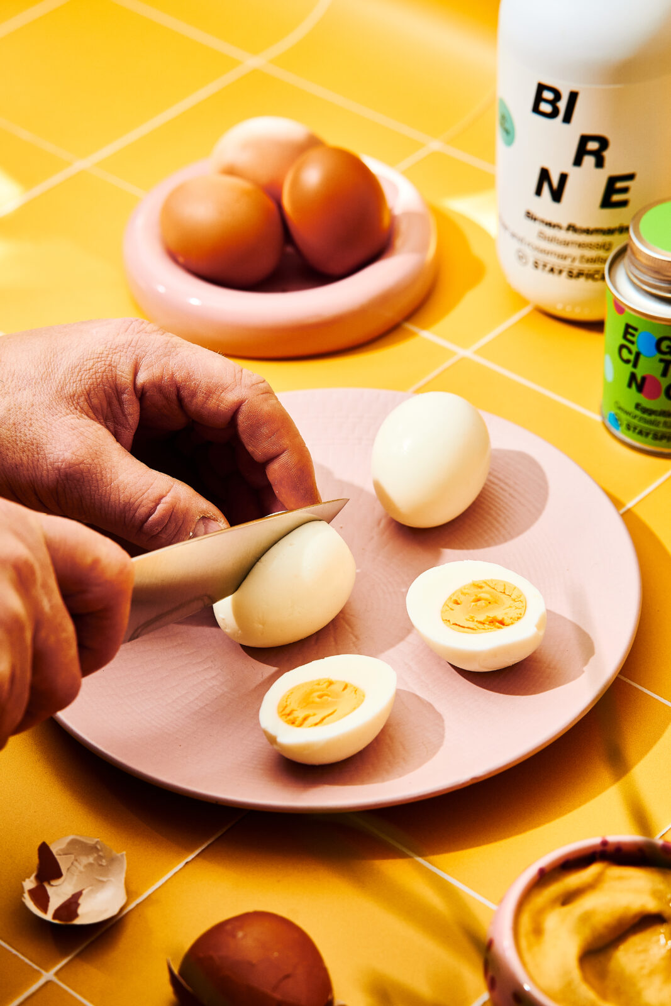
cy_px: 503
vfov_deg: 23.7
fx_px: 2395
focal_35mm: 86
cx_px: 336
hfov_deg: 15.9
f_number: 7.1
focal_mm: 85.7
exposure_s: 1/160
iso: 800
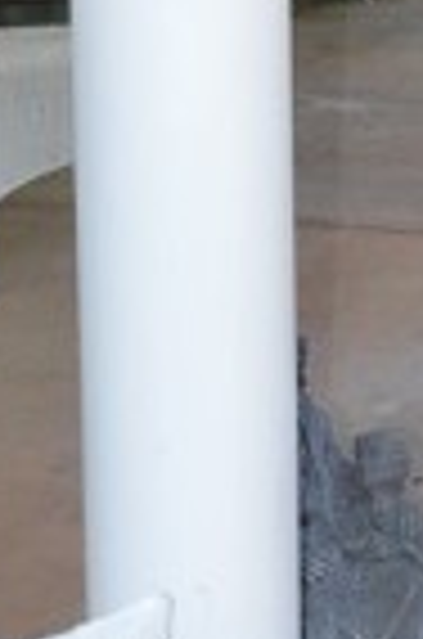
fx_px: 2586
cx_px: 76
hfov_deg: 9.3
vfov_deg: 13.6
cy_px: -194
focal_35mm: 146
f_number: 9
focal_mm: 18
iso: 800
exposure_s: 1/200
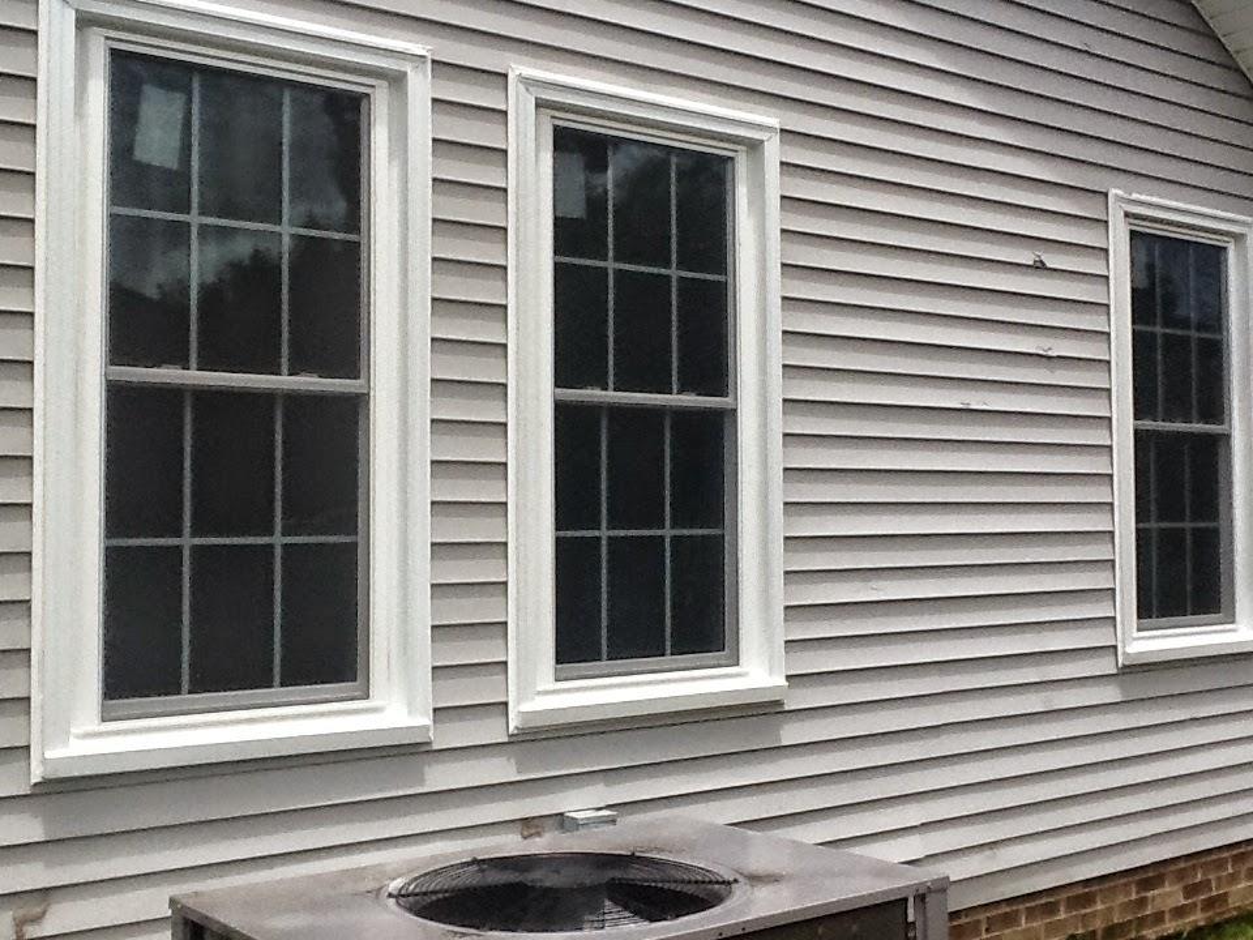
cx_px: 626
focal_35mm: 44
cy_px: 470
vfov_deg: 32.9
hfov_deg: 42.9
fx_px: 1593
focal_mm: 2.03
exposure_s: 1/1912
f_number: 2.4
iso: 40
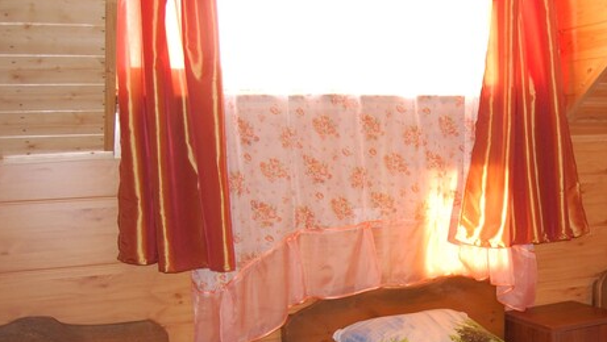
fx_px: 789
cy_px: 338
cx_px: 450
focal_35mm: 49
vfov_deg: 23.5
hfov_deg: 40.9
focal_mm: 18
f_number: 3.5
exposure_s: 1/60
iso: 400
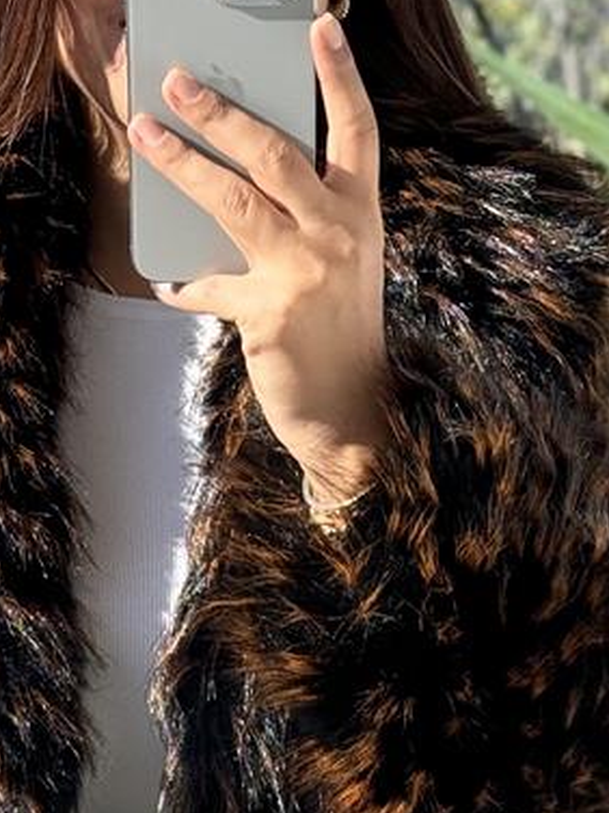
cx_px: 240
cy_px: 965
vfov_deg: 11.4
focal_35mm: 170
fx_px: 3988
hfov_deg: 8.7
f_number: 1.78
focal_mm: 6.76
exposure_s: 1/425
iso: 64
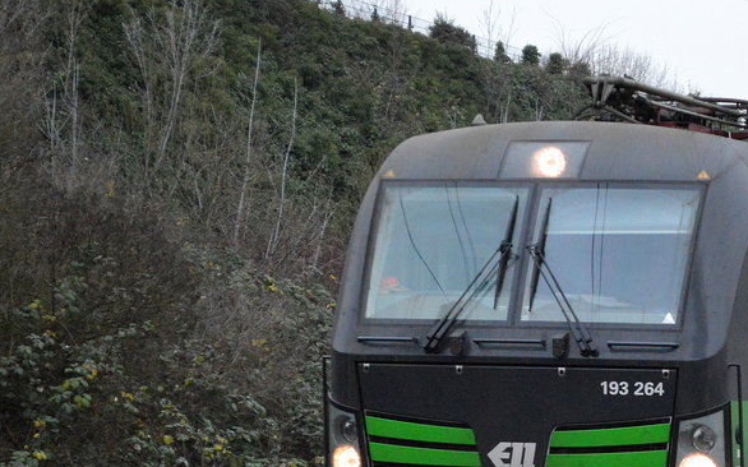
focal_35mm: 172
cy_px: 359
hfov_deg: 12.1
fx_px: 3506
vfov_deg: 7.6
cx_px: 601
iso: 3200
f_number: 5.6
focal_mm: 55
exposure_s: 1/500
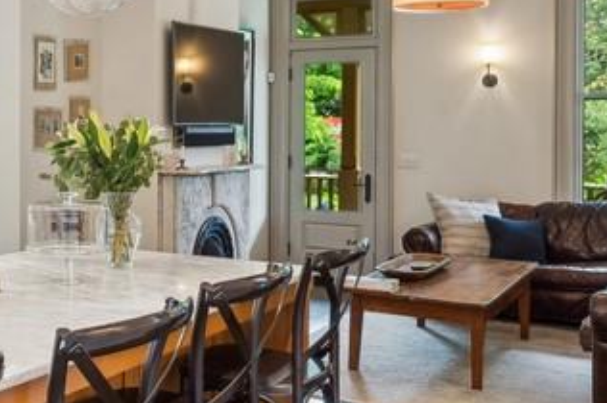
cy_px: 195
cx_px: -80
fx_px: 926
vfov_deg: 24.6
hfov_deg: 31.6
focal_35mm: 55
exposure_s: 1/1.25
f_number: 11
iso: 200
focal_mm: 16
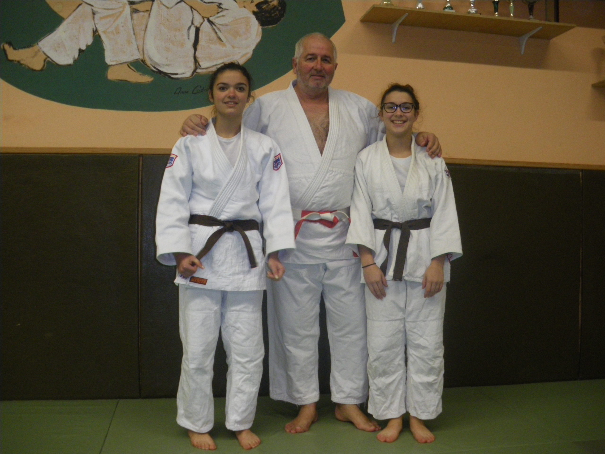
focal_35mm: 36
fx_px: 629
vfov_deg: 39.7
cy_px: 227
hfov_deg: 51.4
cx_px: 302
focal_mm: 6.3
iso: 400
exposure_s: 1/50
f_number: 3.5
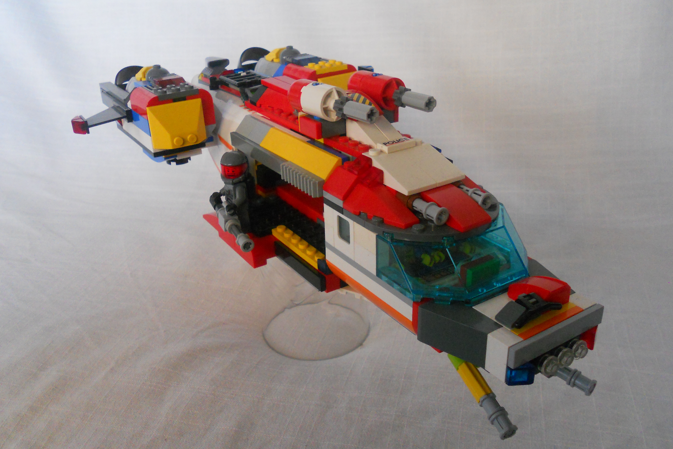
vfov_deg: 38.9
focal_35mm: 34
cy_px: 231
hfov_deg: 55.8
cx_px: 341
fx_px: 636
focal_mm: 5.8
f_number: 3.5
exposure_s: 1/15
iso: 400
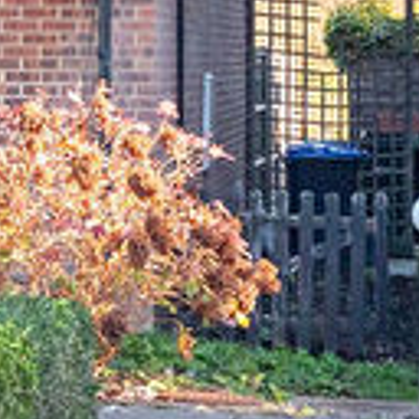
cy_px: -111
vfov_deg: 11.6
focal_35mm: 146
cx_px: -301
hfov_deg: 11.2
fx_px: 2004
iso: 1250
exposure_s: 1/640
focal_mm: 31.5
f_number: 7.1
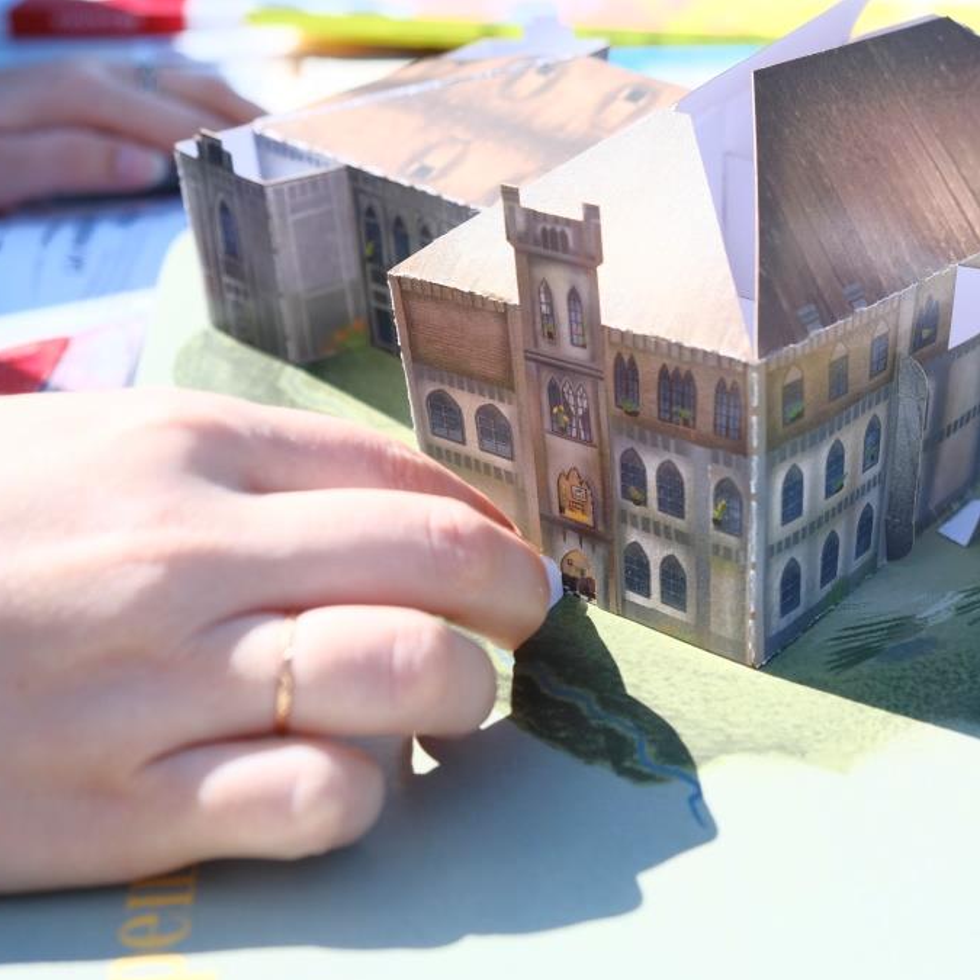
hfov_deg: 29.2
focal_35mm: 58
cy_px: 494
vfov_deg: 29.6
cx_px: 703
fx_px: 1858
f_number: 4.5
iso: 640
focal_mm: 30.2
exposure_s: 1/2000
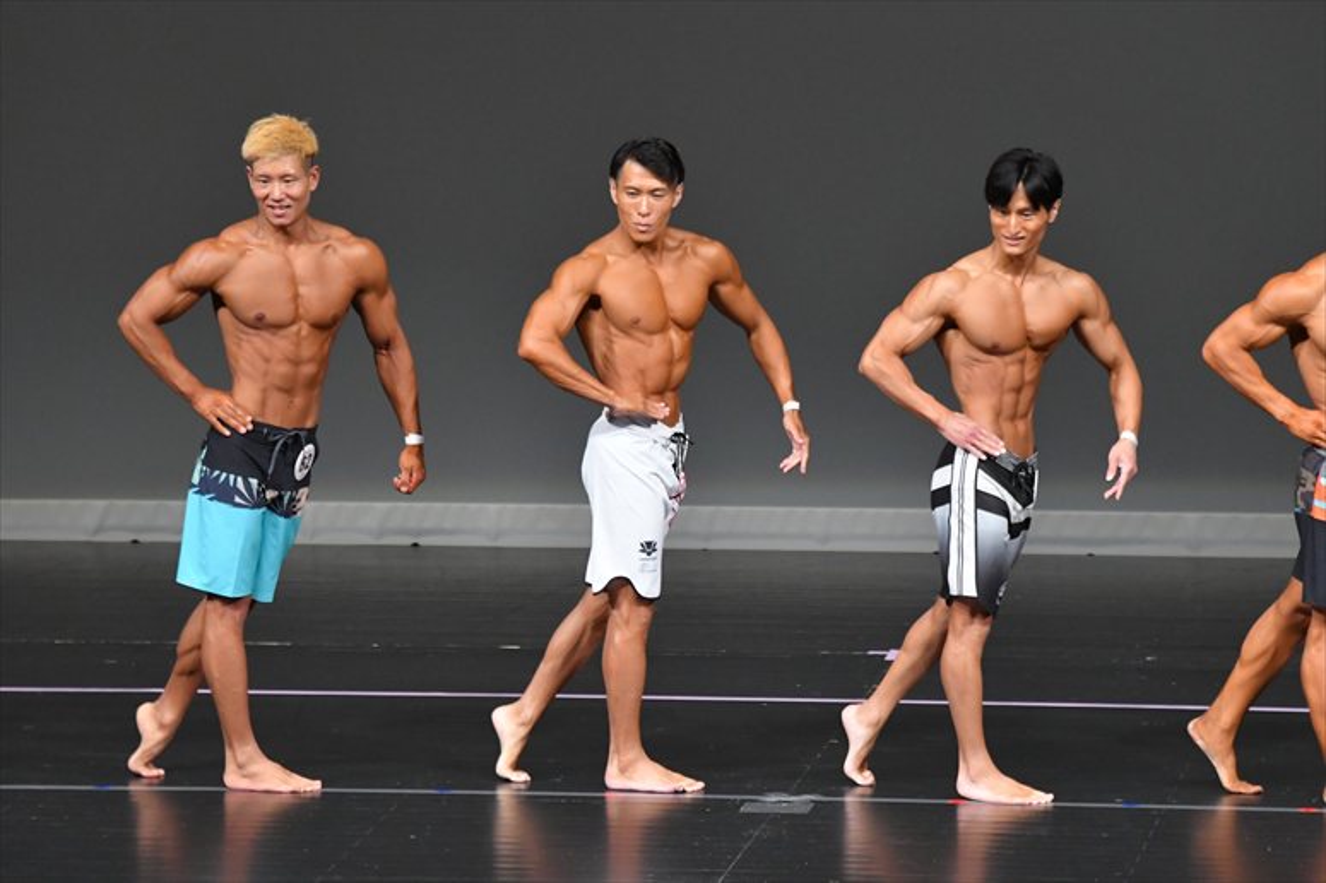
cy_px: 442
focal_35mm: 300
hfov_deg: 6.9
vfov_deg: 4.6
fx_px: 11045
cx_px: 663
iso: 4000
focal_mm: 200
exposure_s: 1/400
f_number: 5.6
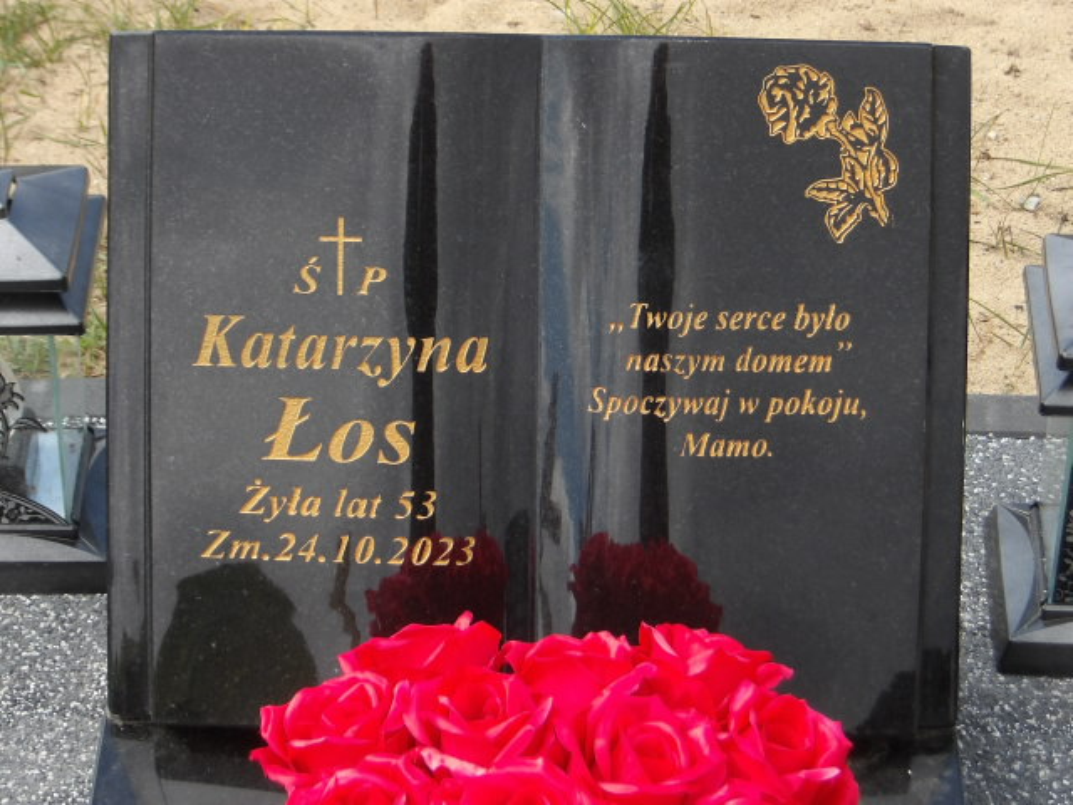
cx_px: 536
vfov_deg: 13.7
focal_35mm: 108
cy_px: 402
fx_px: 3348
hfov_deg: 18.2
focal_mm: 19.6
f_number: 6.6
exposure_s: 1/146
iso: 100
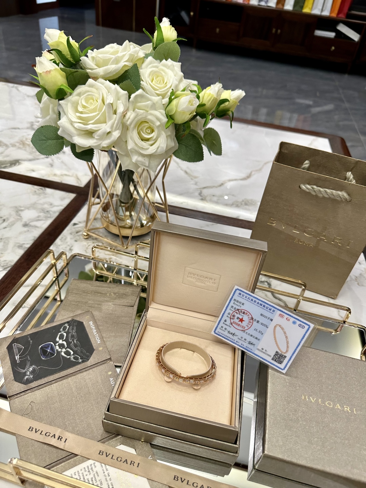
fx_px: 338
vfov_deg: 71.6
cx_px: 183
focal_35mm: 24
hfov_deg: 56.8
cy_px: 244
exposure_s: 1/100
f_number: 1.78
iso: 160
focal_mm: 6.86
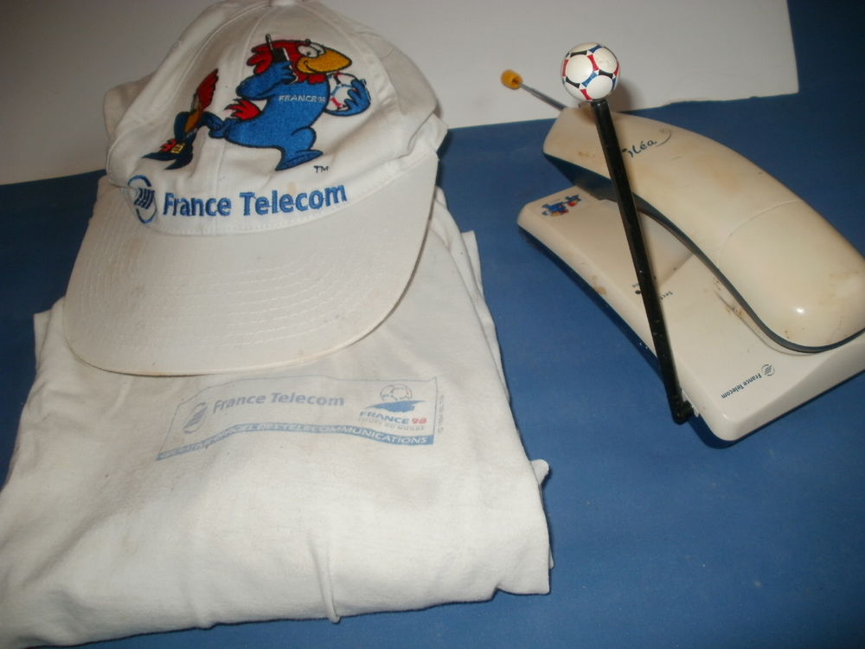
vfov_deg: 39.7
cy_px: 324
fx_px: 900
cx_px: 432
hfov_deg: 51.4
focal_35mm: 36
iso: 125
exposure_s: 1/30
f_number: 3.5
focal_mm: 6.3
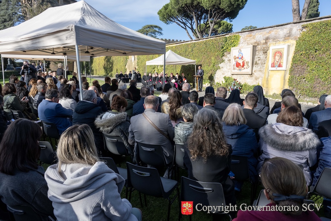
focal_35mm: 32
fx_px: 294
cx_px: 166
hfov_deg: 58.7
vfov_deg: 41.1
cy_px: 110
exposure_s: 1/160
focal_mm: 32
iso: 3200
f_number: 5
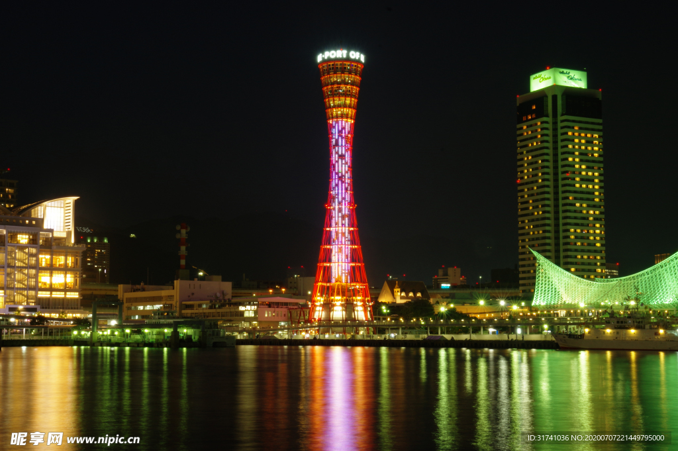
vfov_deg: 25.0
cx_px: 339
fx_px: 1016
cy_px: 226
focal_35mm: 54
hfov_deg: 36.9
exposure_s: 15
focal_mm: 36
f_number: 16
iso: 400
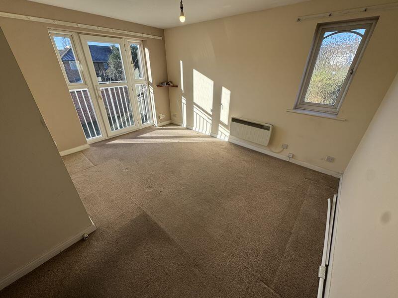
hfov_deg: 102.1
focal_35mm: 14
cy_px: 149
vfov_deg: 85.7
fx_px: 161
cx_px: 199
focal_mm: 2.22
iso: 40
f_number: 2.2
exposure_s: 1/392
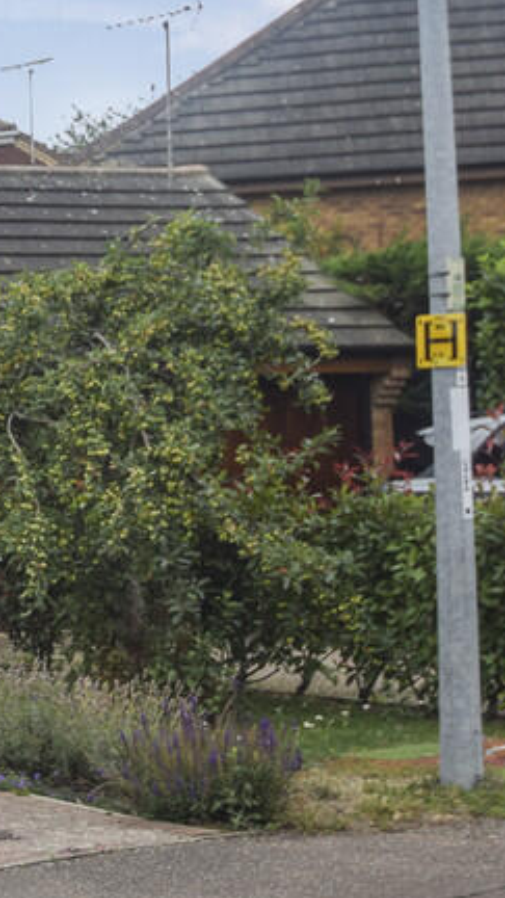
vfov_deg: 25.8
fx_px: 1952
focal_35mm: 82
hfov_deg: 13.0
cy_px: 342
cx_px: -478
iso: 100
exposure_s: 1/320
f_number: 5.6
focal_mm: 22
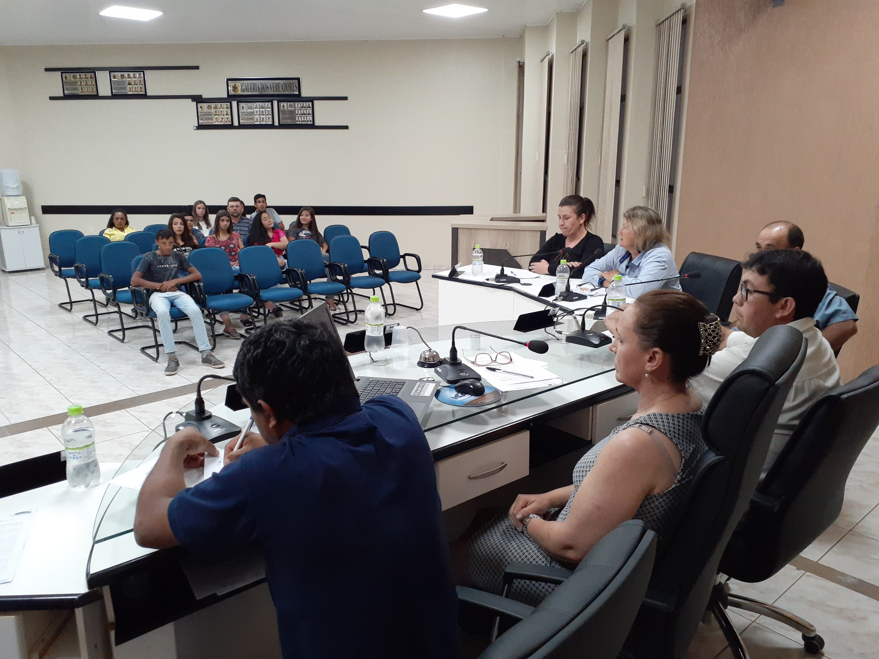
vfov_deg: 51.4
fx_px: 686
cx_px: 440
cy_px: 330
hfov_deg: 65.3
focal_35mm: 27
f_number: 1.9
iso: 320
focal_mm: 3.6
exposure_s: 1/60
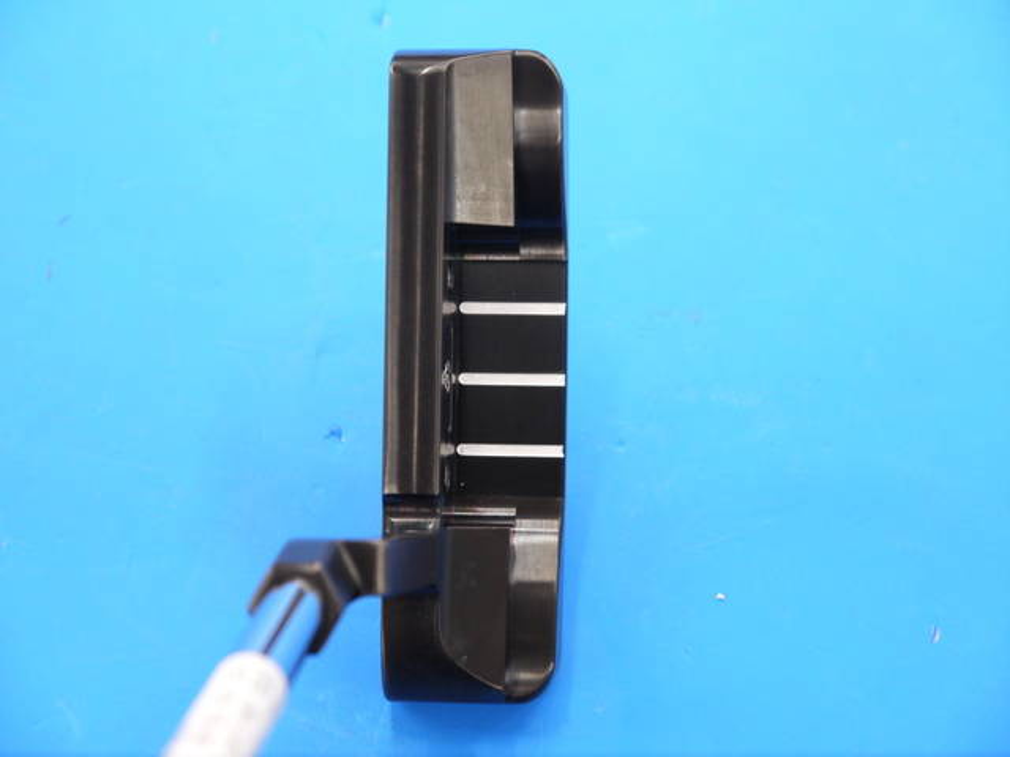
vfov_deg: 18.9
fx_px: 2276
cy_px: 378
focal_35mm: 78
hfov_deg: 25.0
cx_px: 505
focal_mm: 39
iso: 800
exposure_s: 1/80
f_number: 5.5
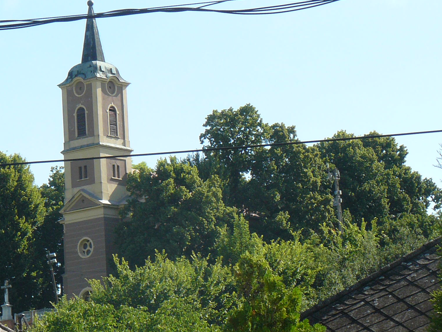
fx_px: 2567
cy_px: 216
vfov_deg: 7.4
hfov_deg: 9.8
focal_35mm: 201
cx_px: 116
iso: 100
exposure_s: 1/250
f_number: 5.6
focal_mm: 16.5
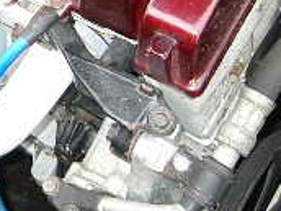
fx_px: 1055
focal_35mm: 130
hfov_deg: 14.7
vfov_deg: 11.1
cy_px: -74
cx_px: -59
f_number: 2.8
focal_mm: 5.8
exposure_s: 1/80
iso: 100
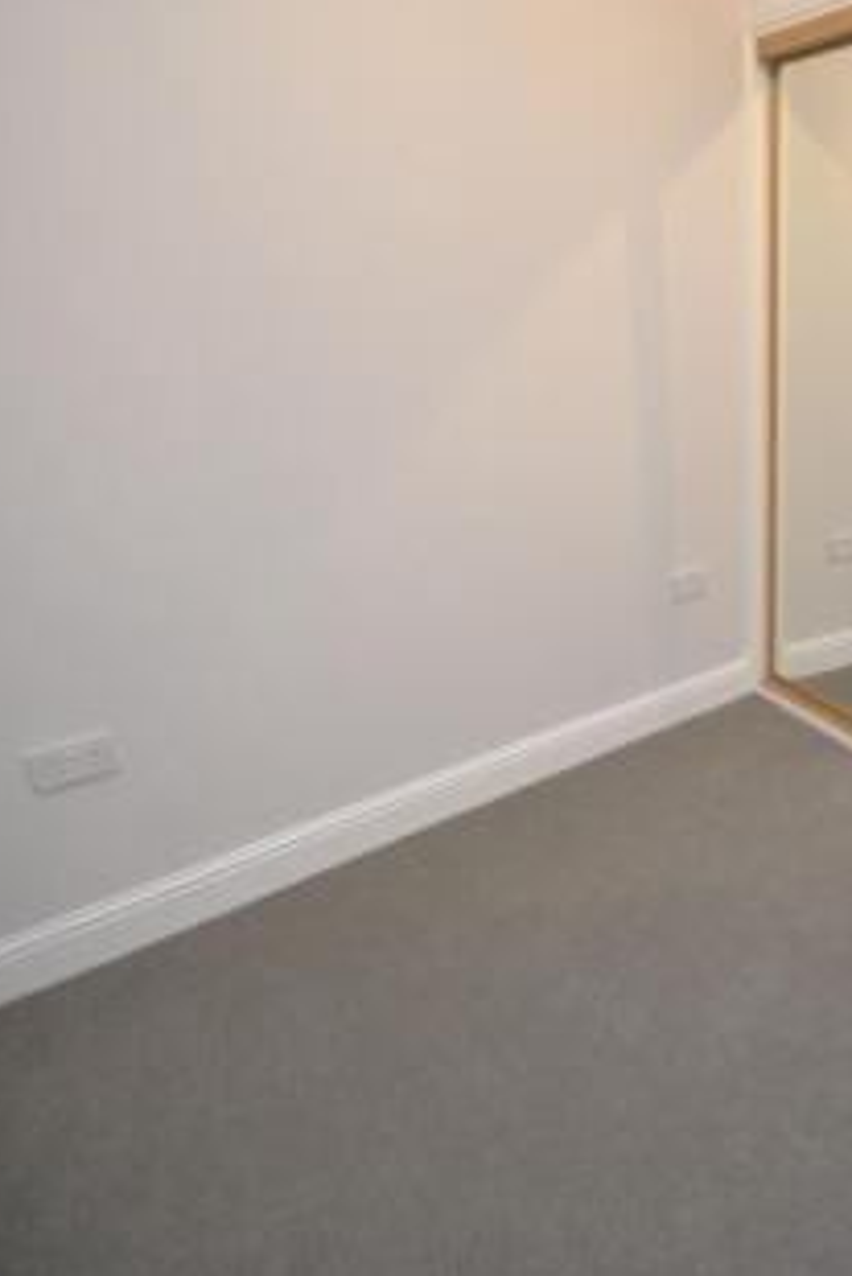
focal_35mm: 23
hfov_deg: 50.7
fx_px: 816
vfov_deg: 76.1
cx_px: 716
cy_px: 632
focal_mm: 10
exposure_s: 1/60
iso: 1600
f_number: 3.5
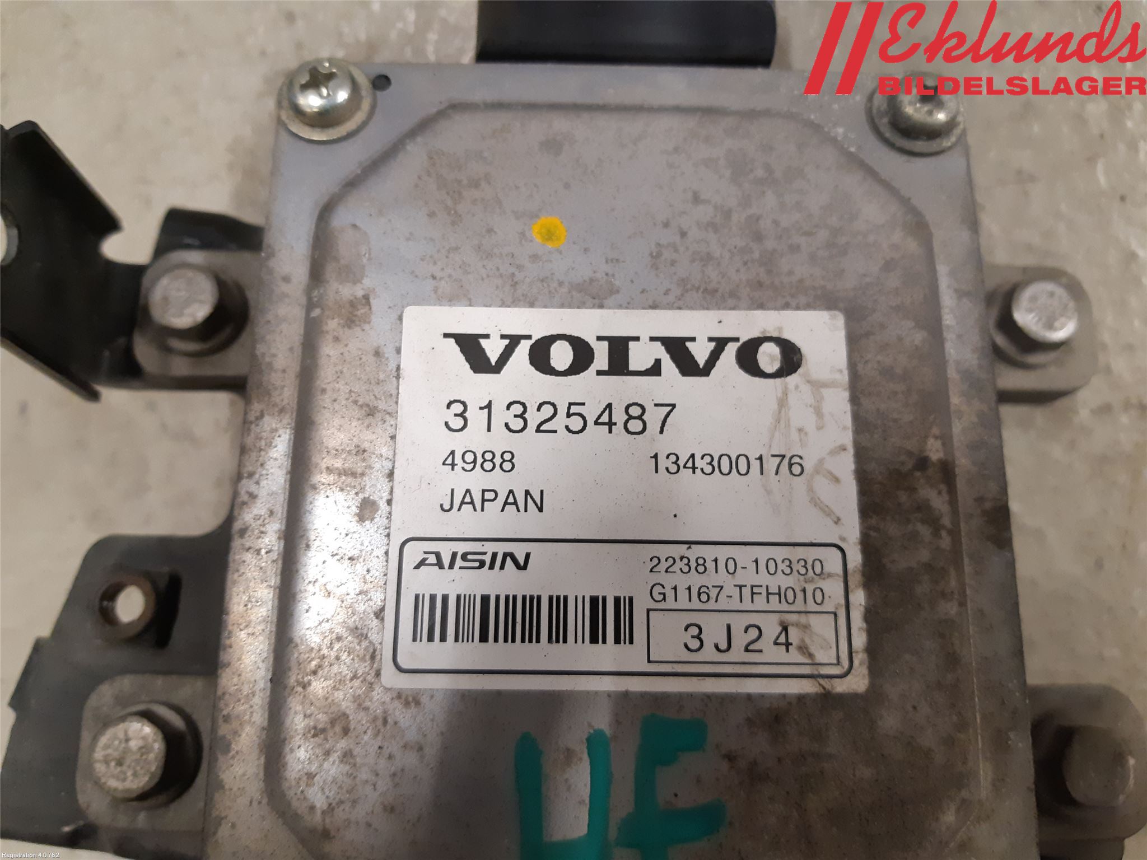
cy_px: 430
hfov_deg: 67.3
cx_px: 574
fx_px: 862
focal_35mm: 26
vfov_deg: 53.1
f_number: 1.7
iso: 250
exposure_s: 1/50
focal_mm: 3.93
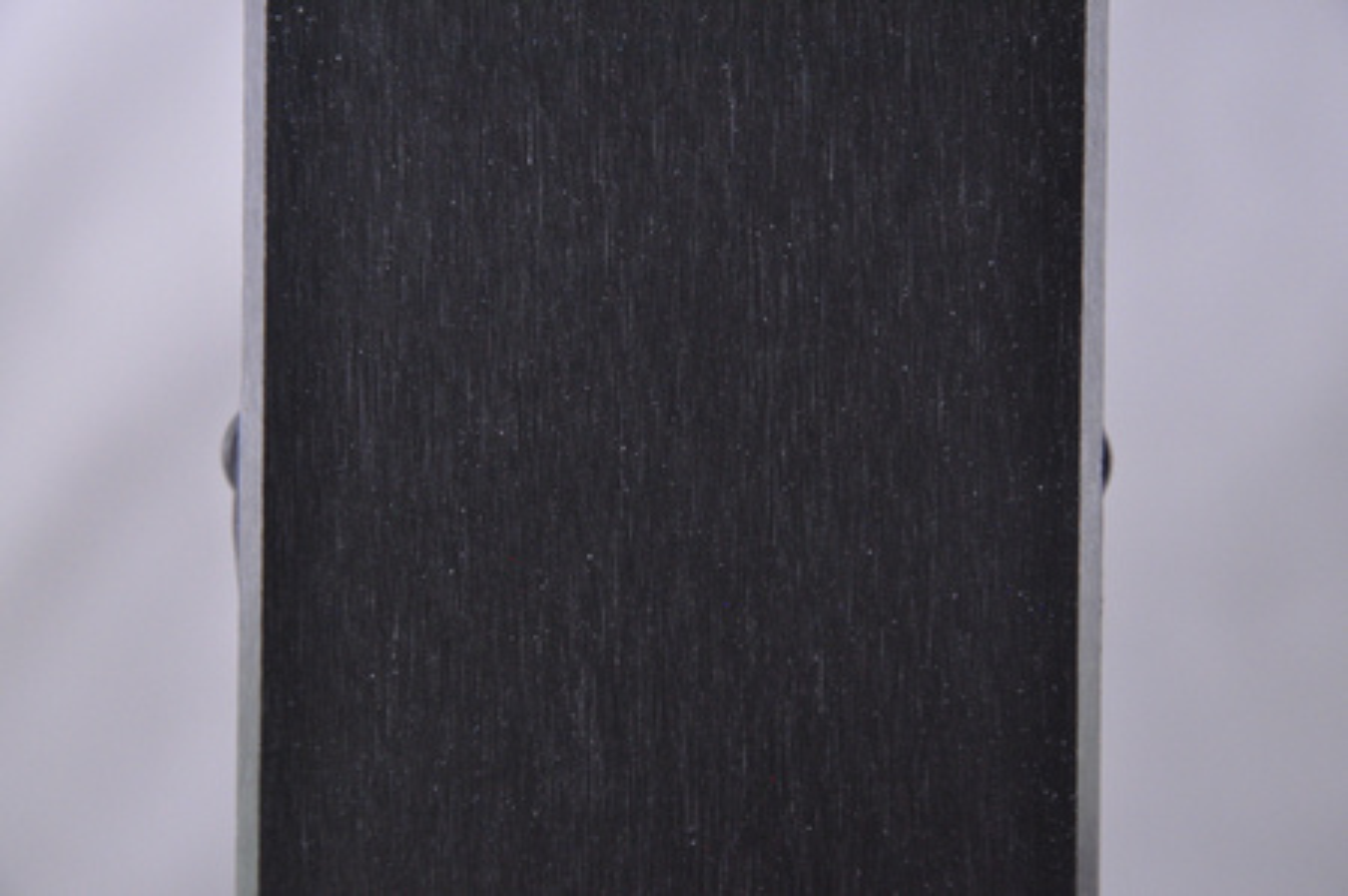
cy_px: 448
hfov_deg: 13.1
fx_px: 5891
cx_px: 674
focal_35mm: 158
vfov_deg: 8.7
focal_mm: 105
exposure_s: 1/125
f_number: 9.5
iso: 3200
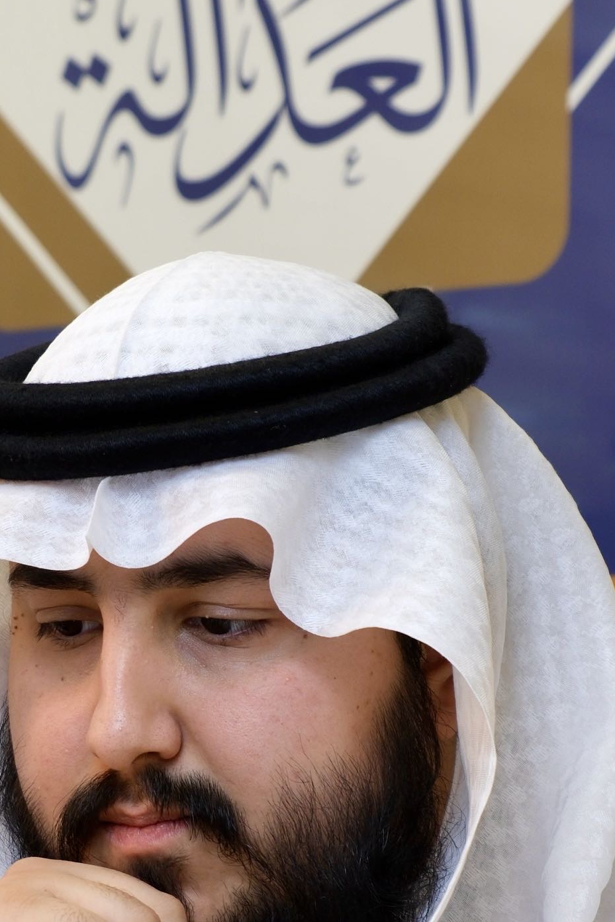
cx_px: 169
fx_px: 4304
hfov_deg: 8.2
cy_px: 695
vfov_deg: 12.2
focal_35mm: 168
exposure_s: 1/60
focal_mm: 50
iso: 500
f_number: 4.5
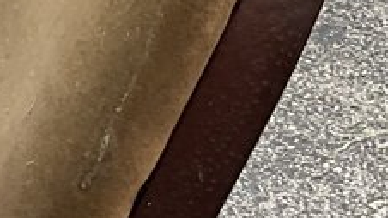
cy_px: 603
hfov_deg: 9.3
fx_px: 2181
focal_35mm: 212
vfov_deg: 5.4
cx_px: -478
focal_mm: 3
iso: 16
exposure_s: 1/269
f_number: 1.8
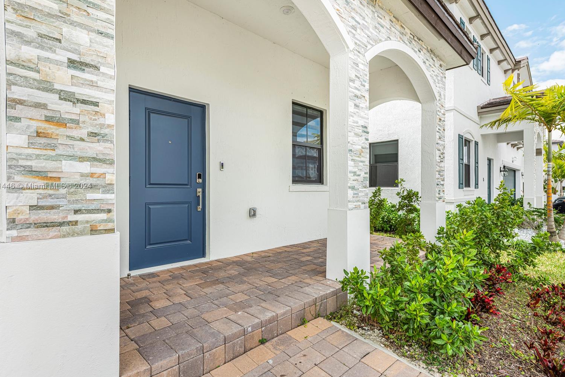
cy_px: 186
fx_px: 282
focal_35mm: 18
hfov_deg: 90.0
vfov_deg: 67.4
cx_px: 271
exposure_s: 1/640
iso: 200
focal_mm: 17
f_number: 6.3
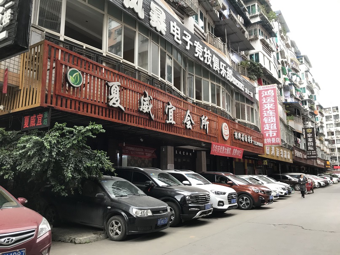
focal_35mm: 28
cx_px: 170
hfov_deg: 63.5
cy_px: 128
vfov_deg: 49.7
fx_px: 275
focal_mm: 3.99
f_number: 1.8
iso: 25
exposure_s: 1/100
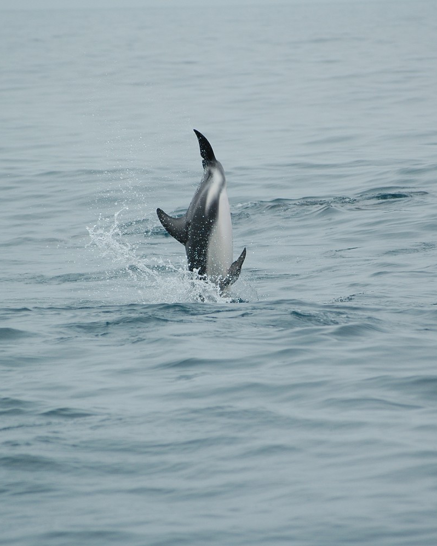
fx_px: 6857
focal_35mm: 424
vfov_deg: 4.6
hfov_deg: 3.7
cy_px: 273
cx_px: 251
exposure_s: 1/1600
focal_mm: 200
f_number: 5.6
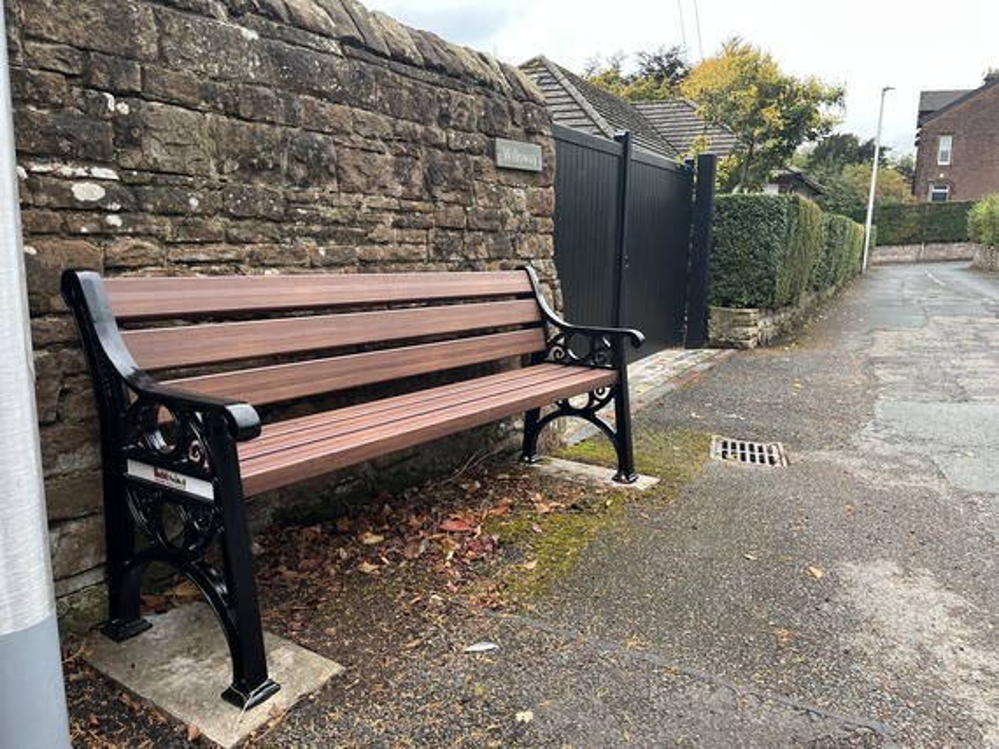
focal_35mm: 26
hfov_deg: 67.3
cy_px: 374
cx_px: 500
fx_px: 750
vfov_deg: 53.0
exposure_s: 1/121
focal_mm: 5.1
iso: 80
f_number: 1.6
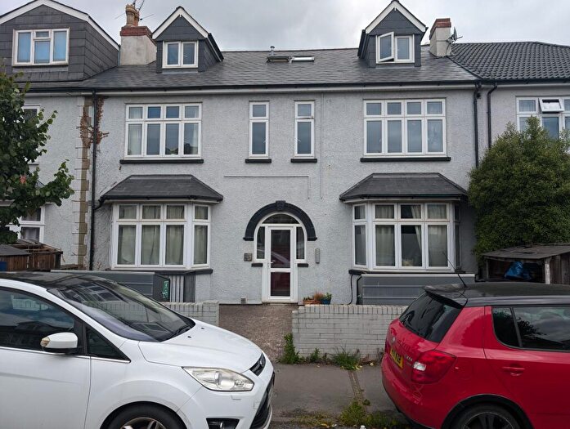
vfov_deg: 56.9
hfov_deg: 71.5
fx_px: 396
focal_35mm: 24
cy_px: 214
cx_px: 285
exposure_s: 1/903
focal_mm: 6.9
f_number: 1.68
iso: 18
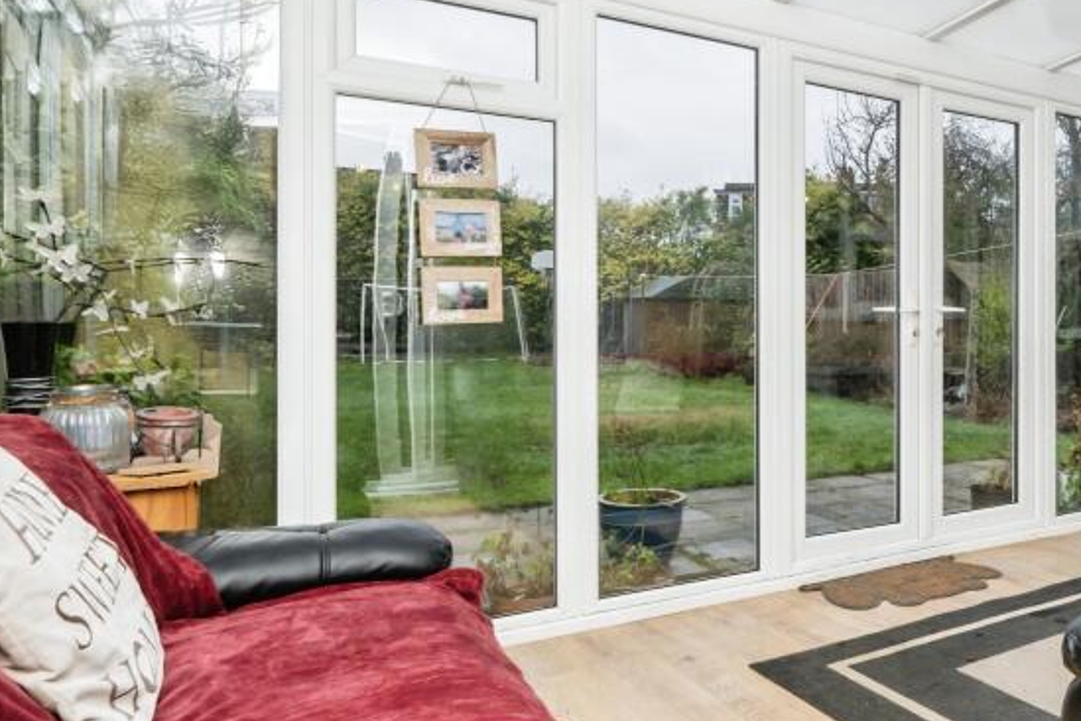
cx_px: 916
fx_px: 841
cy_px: 363
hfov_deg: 58.6
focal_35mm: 28
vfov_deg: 46.4
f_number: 7.1
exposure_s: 1/200
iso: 800
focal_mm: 10
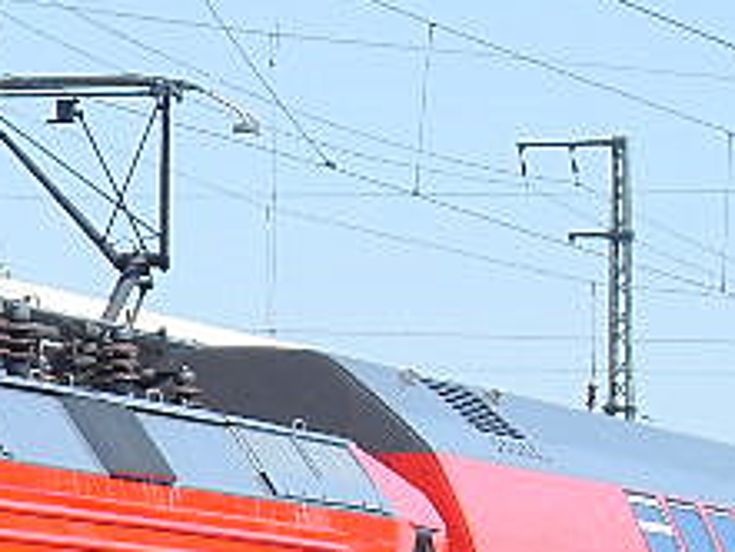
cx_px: 223
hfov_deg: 4.2
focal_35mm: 472
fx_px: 10027
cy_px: 895
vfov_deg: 3.1
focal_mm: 18.1
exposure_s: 1/250
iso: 80
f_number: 5.2
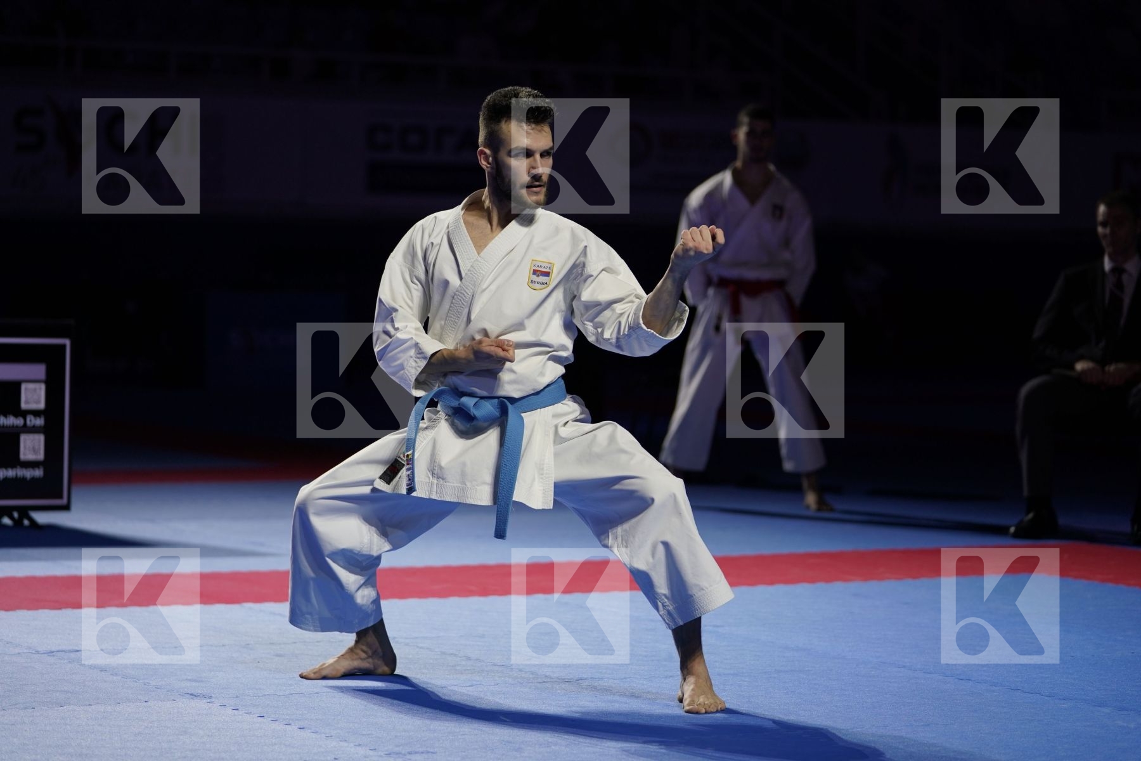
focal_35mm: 105
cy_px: 380
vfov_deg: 13.0
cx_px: 570
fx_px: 3328
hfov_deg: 19.5
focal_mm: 105
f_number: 2.8
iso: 400
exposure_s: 1/500
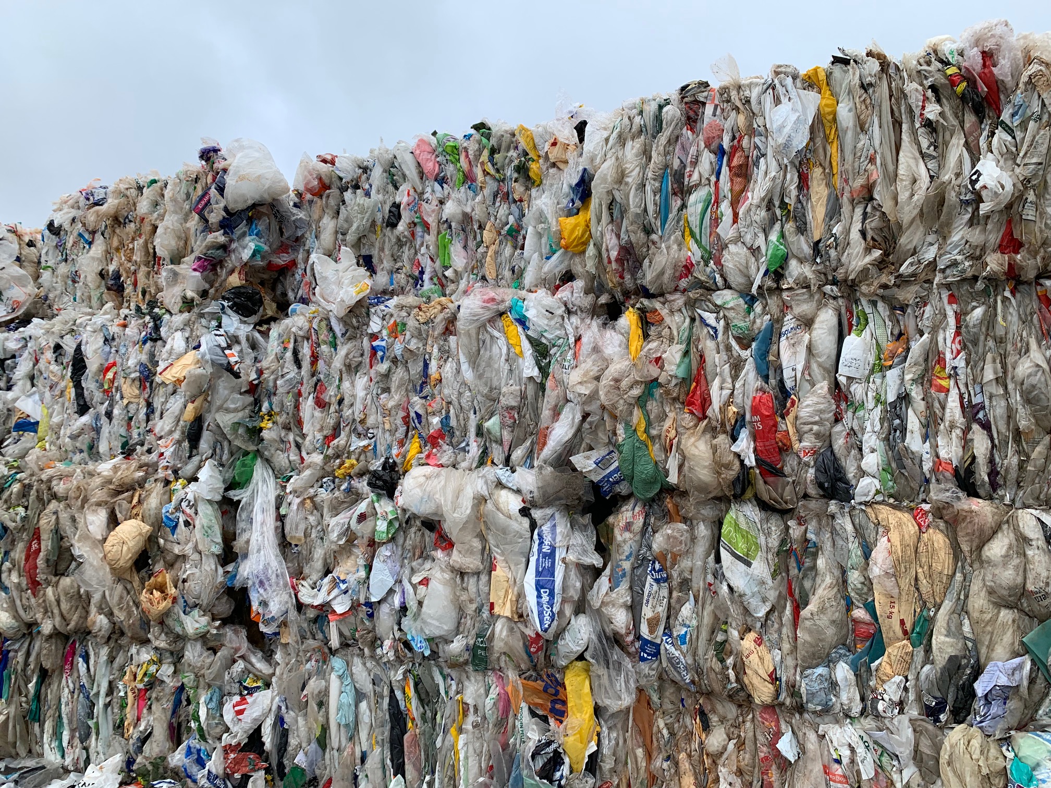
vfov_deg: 53.1
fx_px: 789
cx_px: 526
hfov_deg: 67.3
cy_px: 394
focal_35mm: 26
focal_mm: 4.25
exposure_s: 1/894
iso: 25
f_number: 1.8
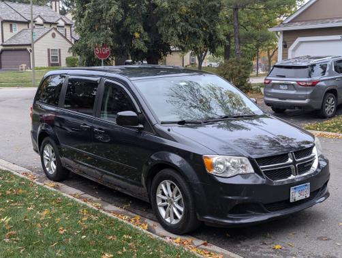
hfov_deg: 39.6
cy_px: 129
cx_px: 171
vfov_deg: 30.3
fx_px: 475
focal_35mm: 48
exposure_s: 1/33.8
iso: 117
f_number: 1.85
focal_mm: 6.81
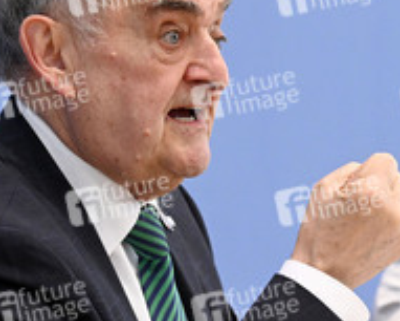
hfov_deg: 7.3
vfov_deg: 5.8
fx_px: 3151
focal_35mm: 266
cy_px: 149
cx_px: 273
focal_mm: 120
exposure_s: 1/800
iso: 4000
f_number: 5
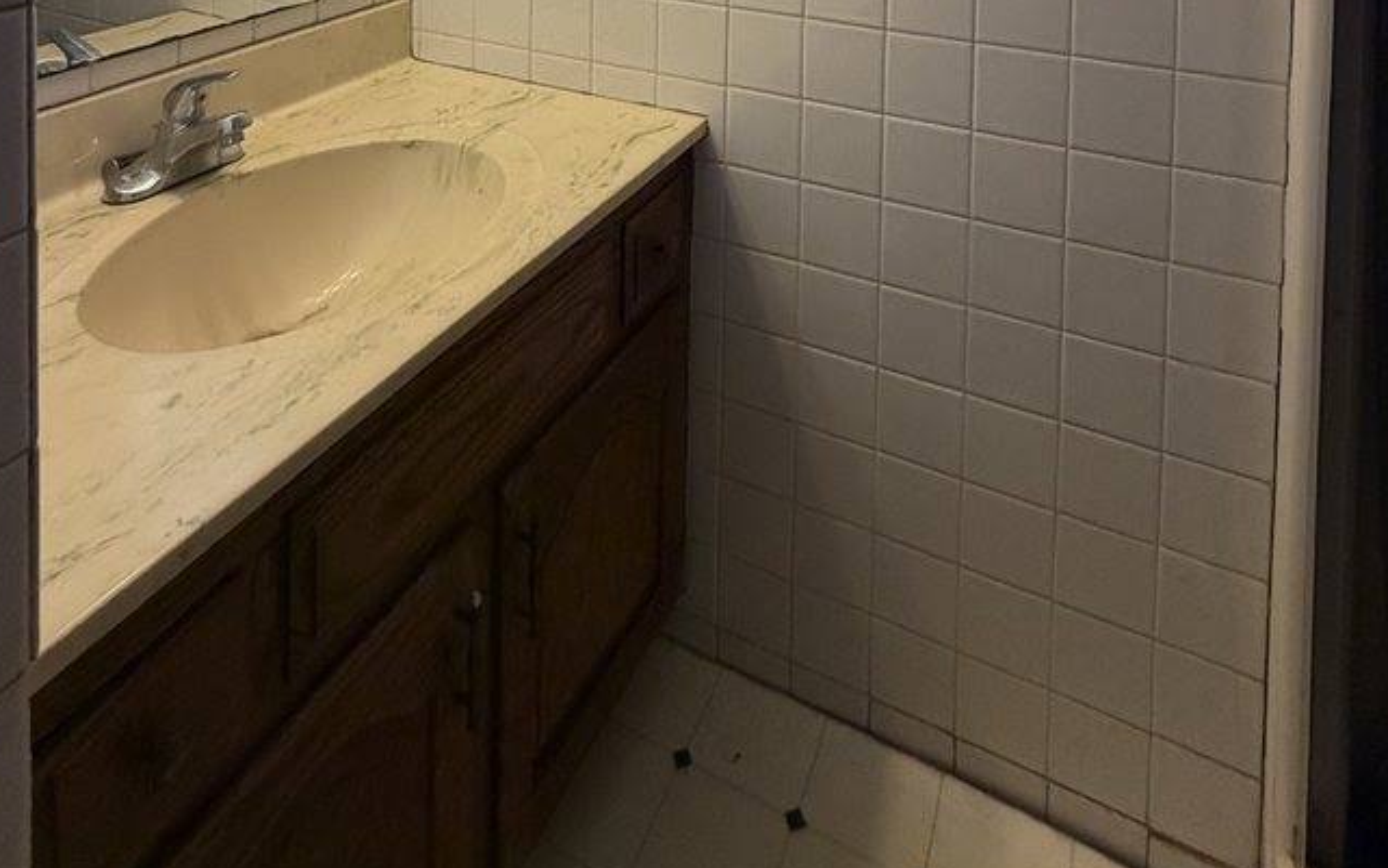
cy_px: -201
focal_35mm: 25
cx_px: 706
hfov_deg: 72.5
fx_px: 946
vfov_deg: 36.5
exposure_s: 1/120
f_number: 2.2
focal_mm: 2.22
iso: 320
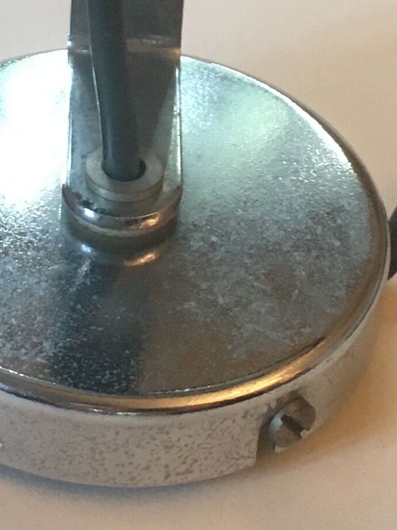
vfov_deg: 15.0
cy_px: -47
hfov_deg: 11.5
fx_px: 1958
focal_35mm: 128
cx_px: 68
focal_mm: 4.15
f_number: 2.2
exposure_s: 1/33
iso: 160
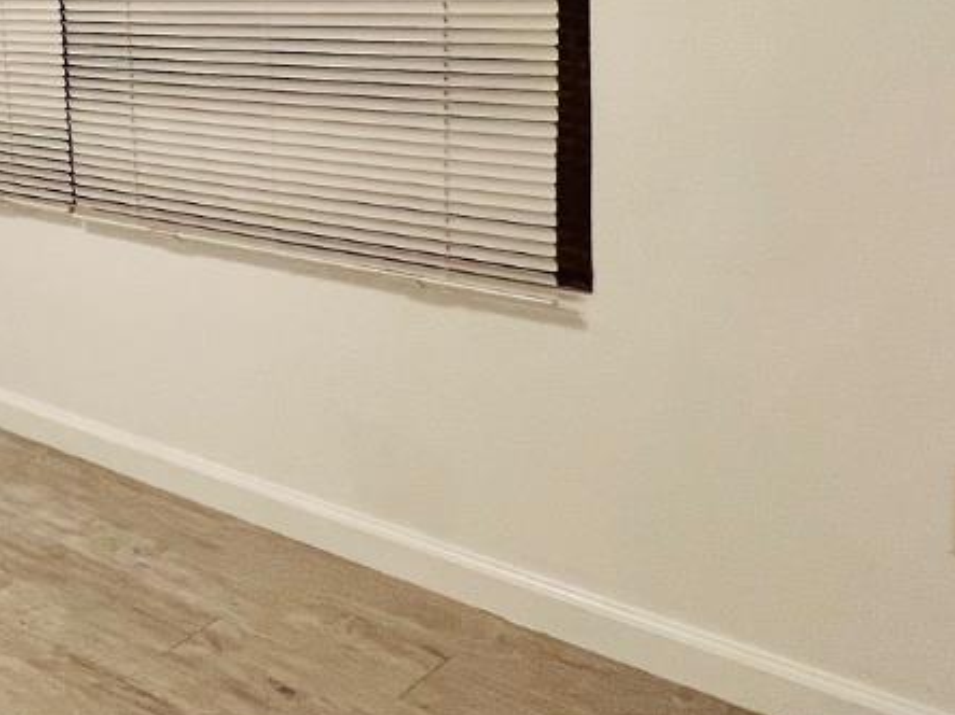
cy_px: 94
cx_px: -319
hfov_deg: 31.7
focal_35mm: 44
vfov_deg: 31.6
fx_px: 1214
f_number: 1.8
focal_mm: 1.57
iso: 160
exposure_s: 1/120
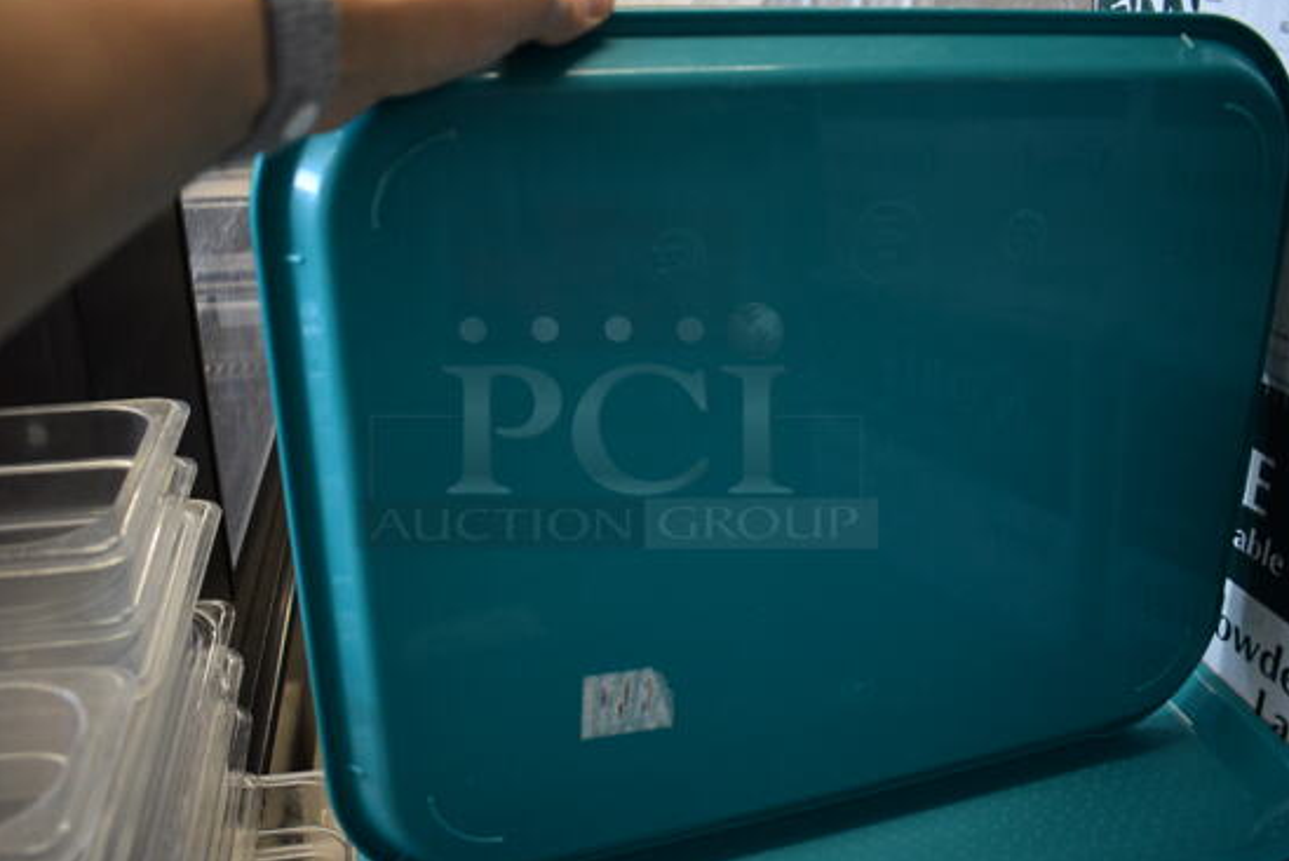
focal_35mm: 30
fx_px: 1075
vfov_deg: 43.7
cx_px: 617
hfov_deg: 61.9
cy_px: 425
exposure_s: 1/125
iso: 1100
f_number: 3.5
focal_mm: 18
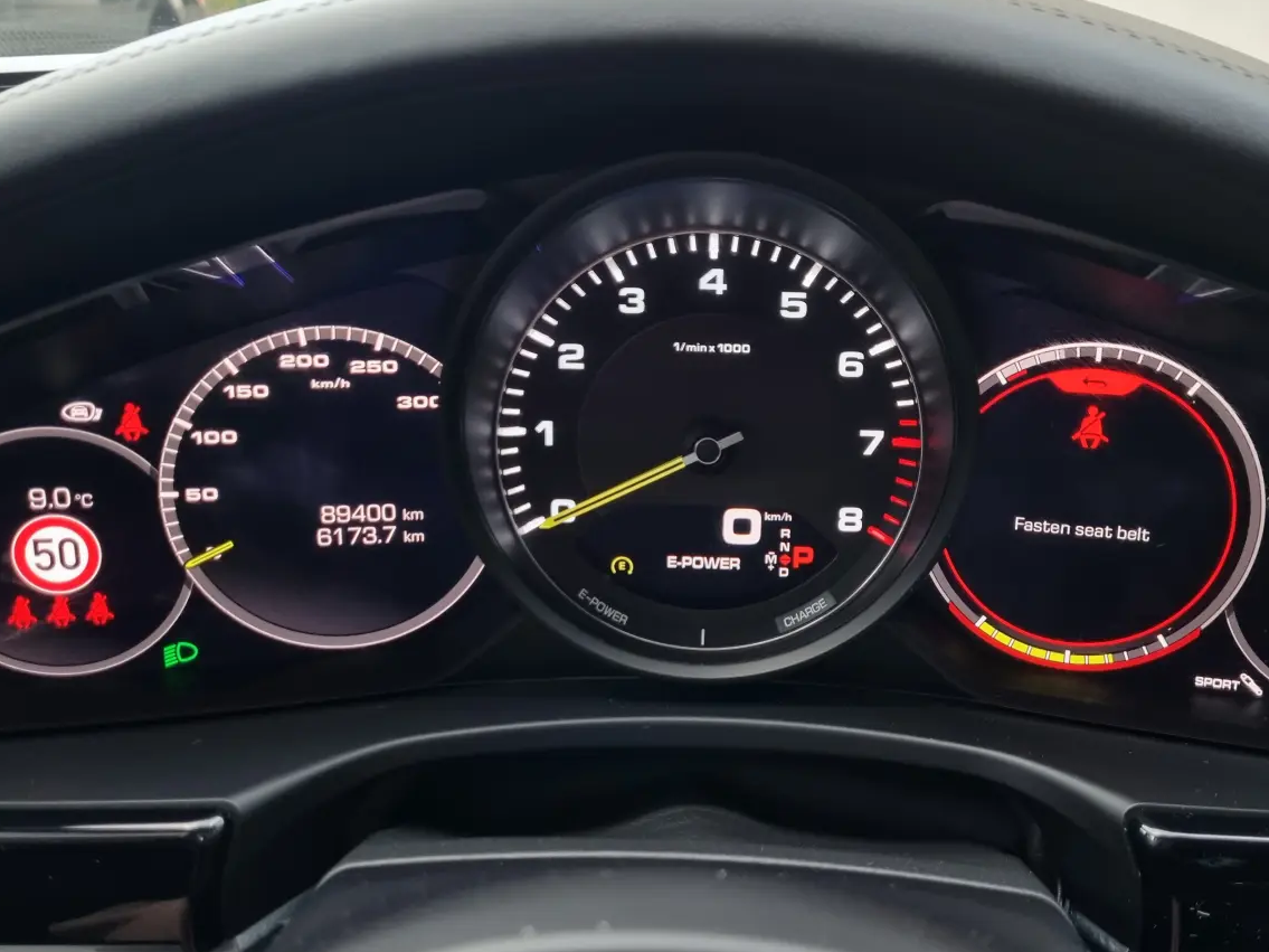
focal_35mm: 33
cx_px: 688
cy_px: 526
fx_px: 1210
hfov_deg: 55.3
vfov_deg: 42.9
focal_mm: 5.4
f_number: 1.8
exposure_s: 1/100
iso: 160
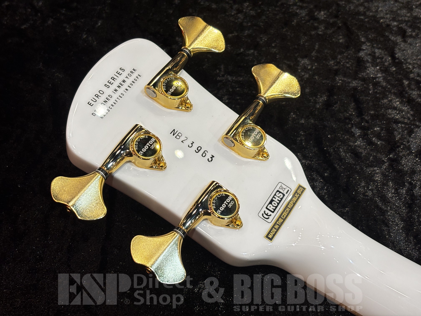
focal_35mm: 52
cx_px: 210
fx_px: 632
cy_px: 158
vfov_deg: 28.0
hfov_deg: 36.8
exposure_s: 1/60
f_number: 1.6
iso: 64
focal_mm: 5.96
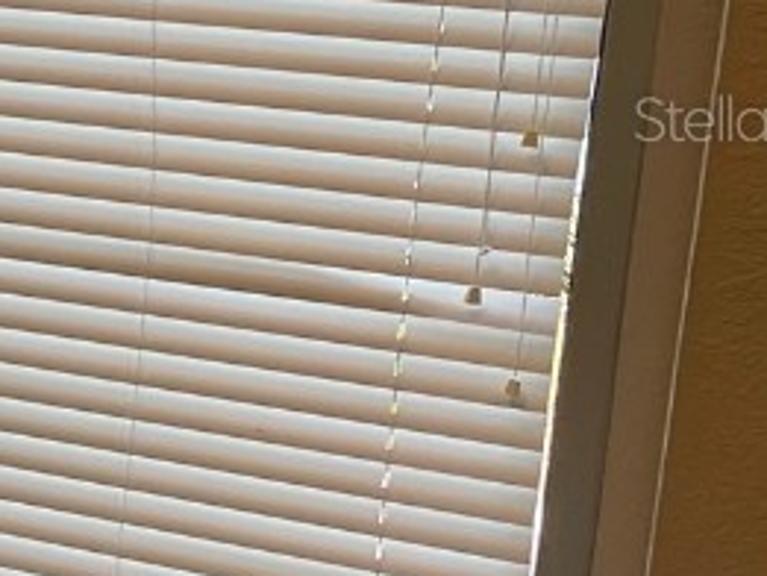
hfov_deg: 16.3
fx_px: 2261
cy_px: 118
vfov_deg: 14.4
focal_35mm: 102
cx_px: -594
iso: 100
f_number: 1.6
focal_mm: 4.2
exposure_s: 1/120
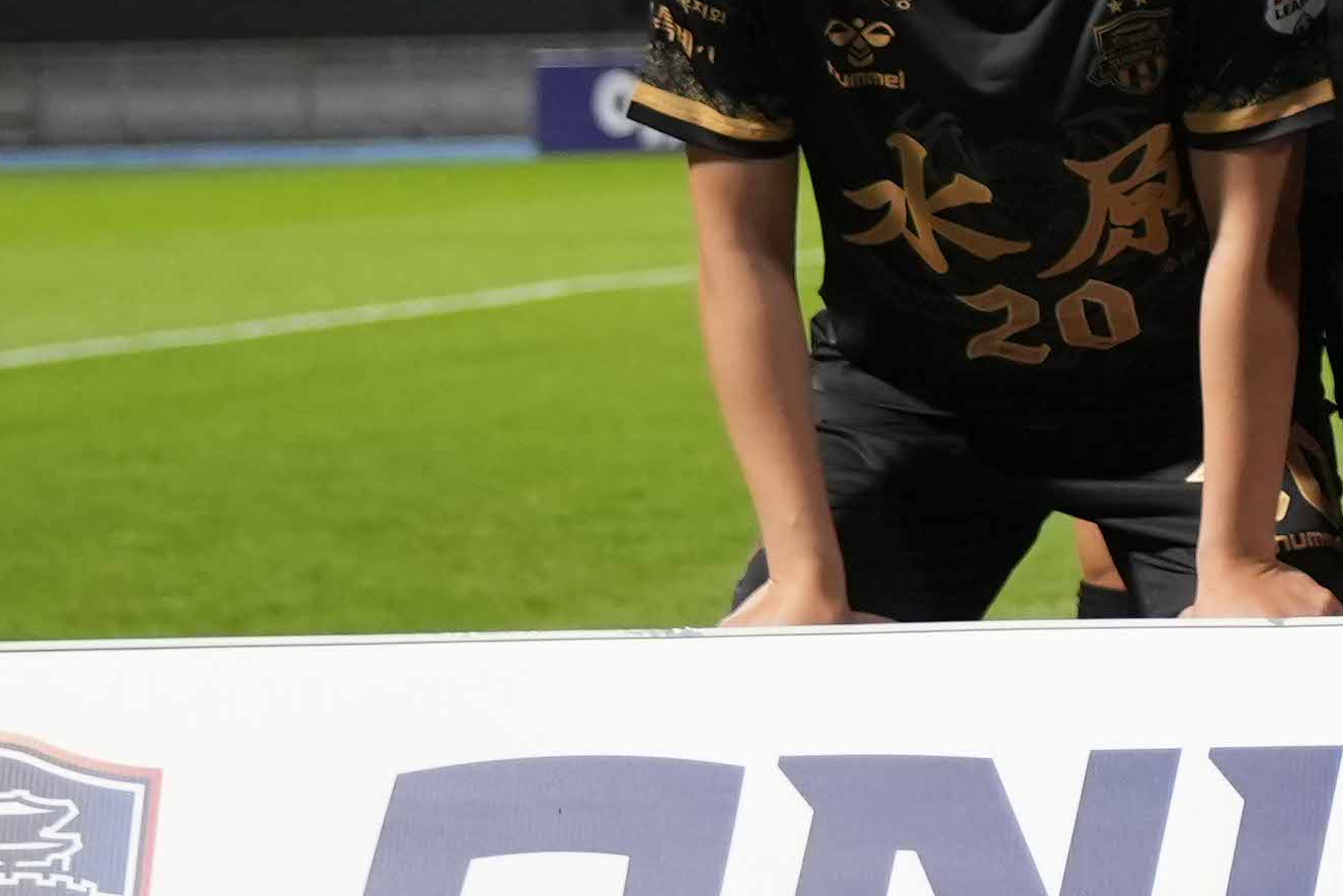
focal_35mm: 222
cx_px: 2545
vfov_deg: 6.2
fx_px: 8281
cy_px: -199
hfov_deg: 8.8
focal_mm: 42
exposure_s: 1/1000
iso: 2000
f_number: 2.8
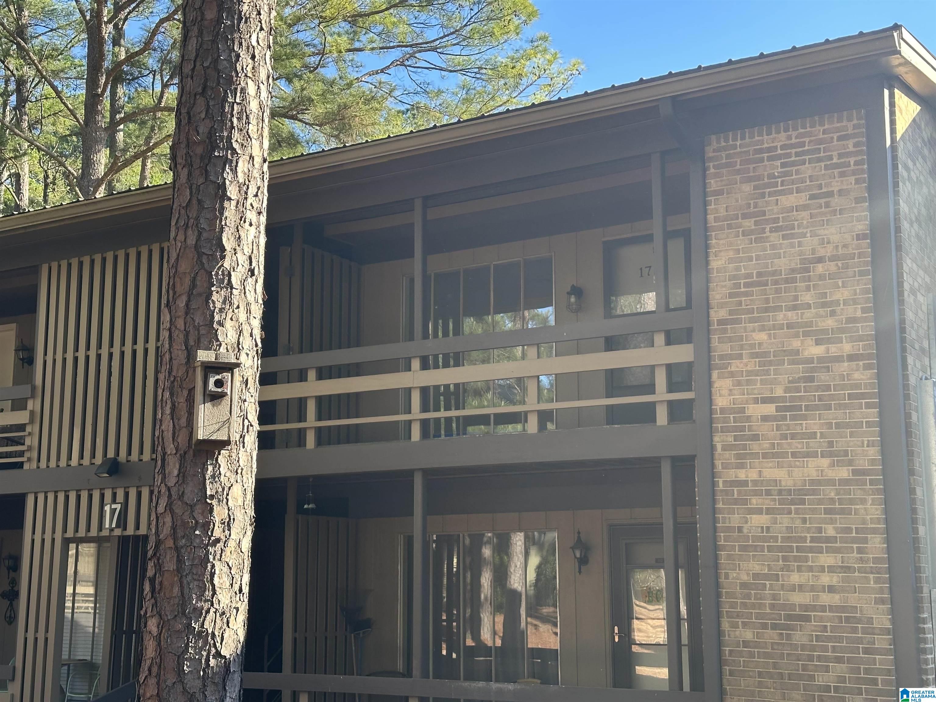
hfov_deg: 39.7
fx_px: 1298
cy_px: 351
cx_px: 468
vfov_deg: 30.3
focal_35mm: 48
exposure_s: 1/422
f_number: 1.78
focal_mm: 6.86
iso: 64
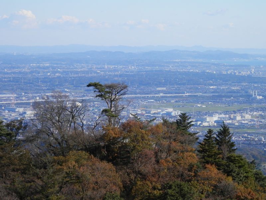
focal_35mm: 169
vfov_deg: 8.8
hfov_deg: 11.7
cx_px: 133
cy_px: 100
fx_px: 1299
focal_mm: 30.2
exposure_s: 1/320
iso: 80
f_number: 5.7
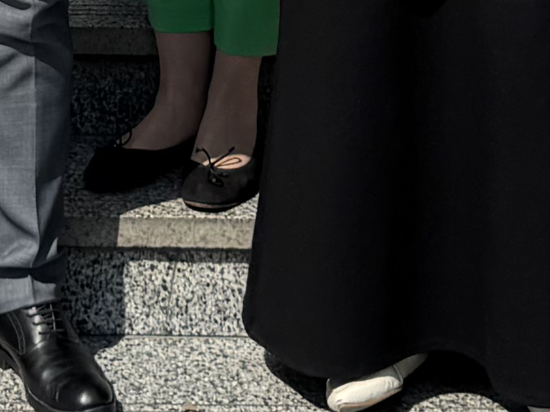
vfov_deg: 7.9
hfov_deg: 11.9
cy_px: -784
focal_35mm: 165
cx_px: 45
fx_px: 2621
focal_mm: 6.76
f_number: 1.78
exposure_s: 1/5348
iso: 80
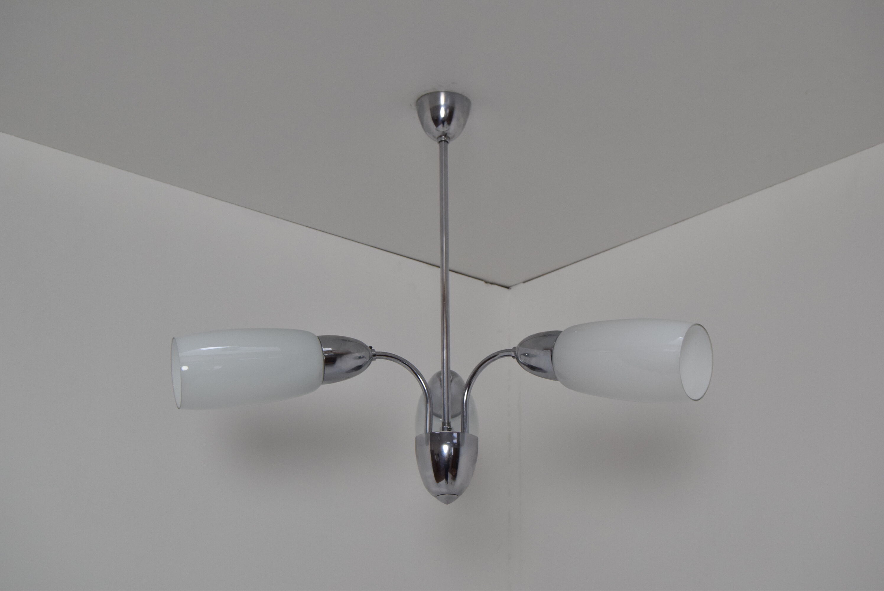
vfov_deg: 28.1
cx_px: 442
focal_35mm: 48
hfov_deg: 41.1
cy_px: 296
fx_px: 1180
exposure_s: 1/160
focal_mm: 32
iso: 1600
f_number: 6.3
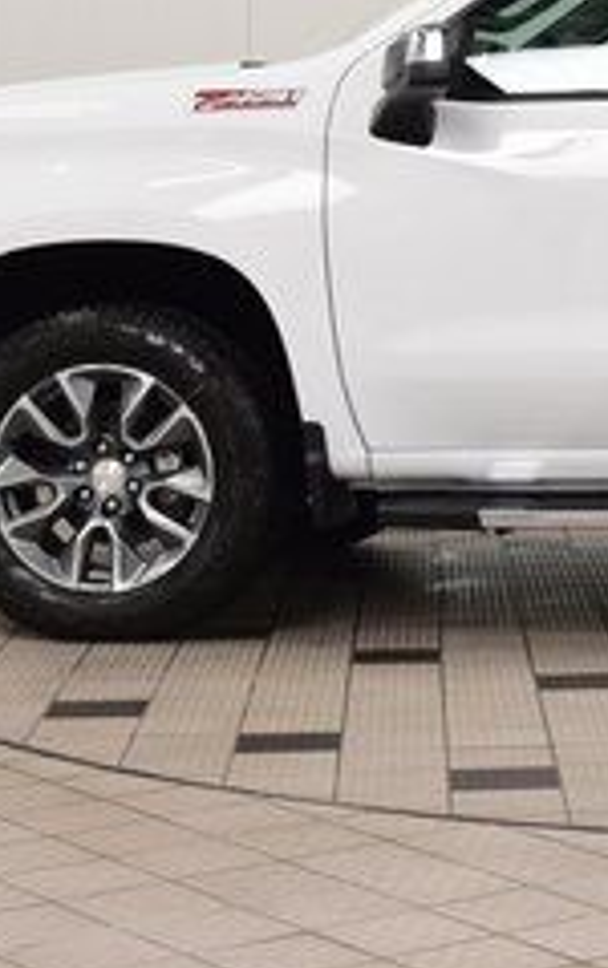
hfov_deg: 11.2
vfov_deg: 18.7
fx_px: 2917
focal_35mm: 110
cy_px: 205
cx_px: 1013
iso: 1000
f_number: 8
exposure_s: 1/60
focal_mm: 27
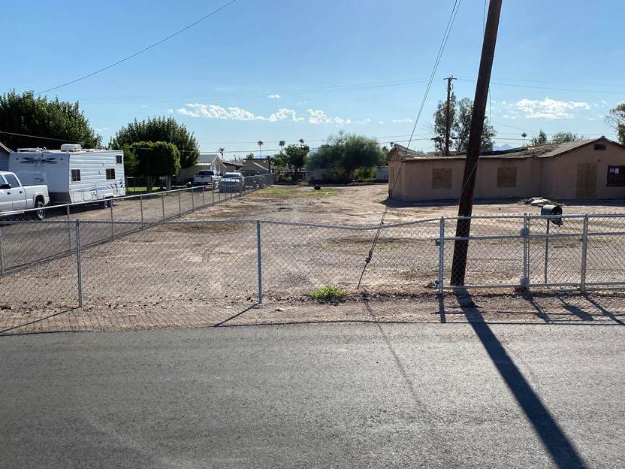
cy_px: 273
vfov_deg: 44.0
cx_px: 340
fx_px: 578
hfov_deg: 56.7
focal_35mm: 32
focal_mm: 4.25
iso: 32
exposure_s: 1/4608
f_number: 1.8
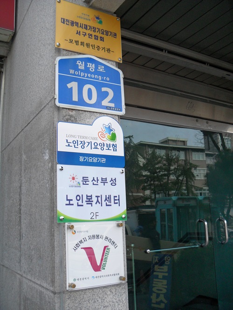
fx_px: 314
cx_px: 116
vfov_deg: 52.6
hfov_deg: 40.7
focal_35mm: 35
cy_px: 155
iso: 80
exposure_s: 1/250
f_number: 3
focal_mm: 6.3
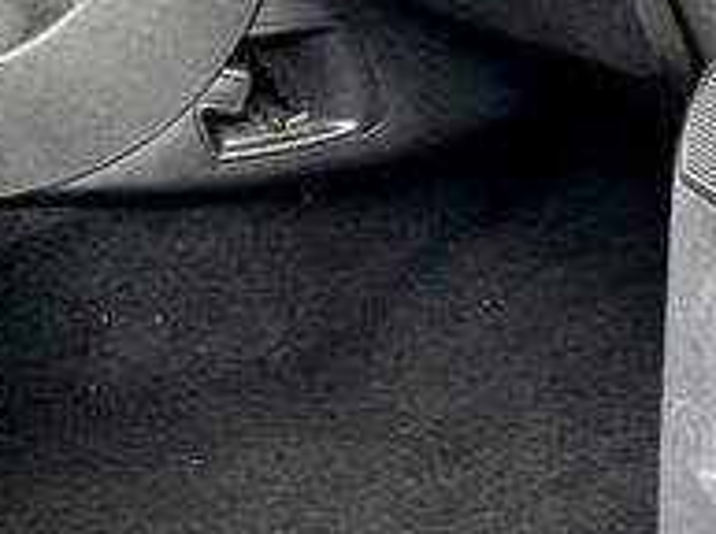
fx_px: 2230
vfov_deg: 12.6
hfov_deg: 17.0
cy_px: -371
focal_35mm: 108
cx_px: -263
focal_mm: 4.2
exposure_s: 1/121
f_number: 1.6
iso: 50
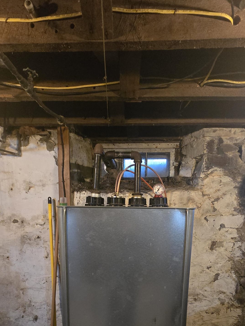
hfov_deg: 63.4
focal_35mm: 21
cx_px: 128
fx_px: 198
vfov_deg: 73.7
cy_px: 242
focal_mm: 2.2
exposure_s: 1/40
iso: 1250
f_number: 2.2
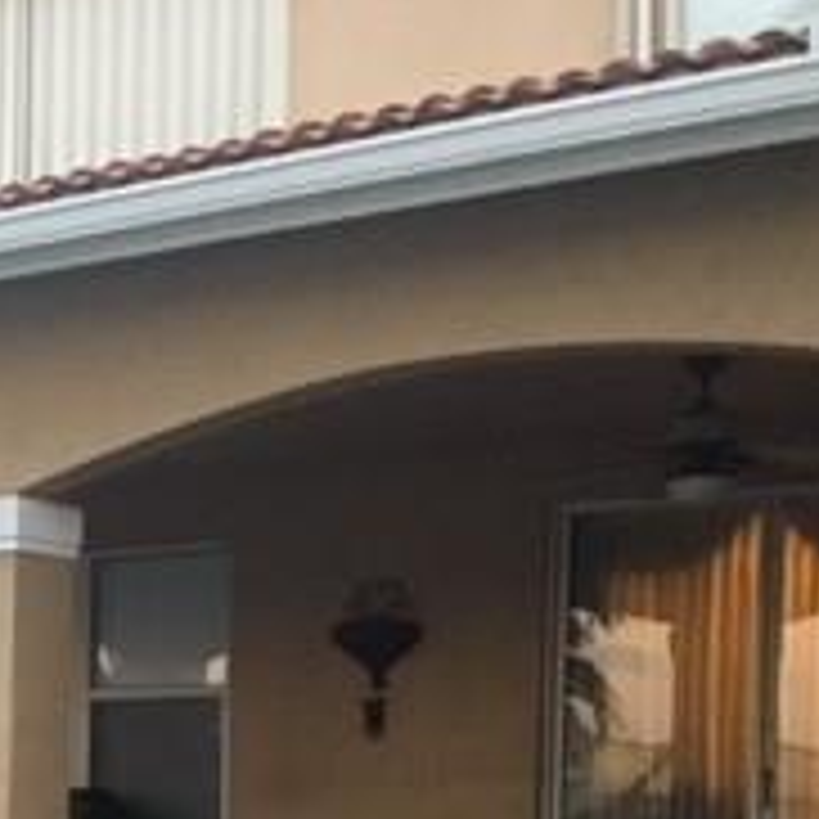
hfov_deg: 17.2
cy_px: 896
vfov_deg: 18.6
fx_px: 2409
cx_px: -450
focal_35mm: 90
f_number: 2.2
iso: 64
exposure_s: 1/15
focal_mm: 4.15
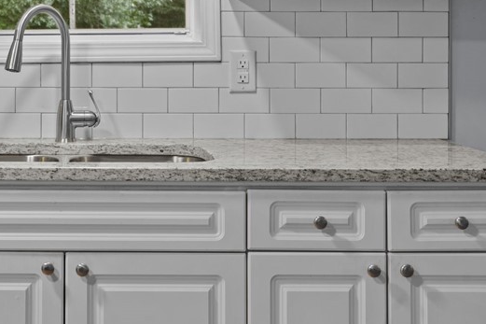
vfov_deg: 18.3
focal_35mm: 73
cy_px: 17
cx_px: 62
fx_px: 985
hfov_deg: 26.9
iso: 200
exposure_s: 2.5
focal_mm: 35
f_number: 8
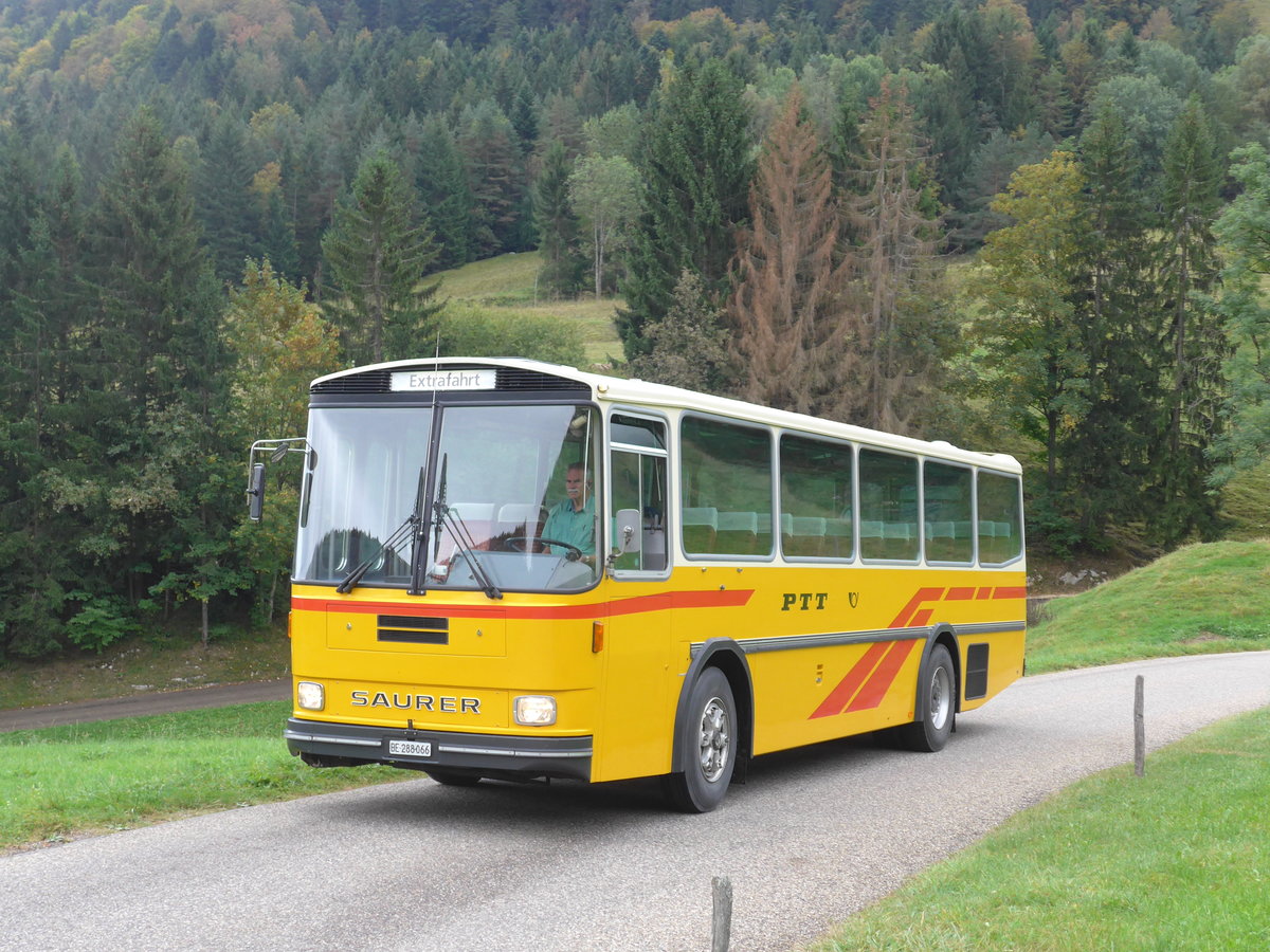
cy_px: 476
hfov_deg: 36.8
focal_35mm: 52
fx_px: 1908
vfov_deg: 28.0
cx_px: 635
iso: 160
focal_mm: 10.7
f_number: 3.3
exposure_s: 1/160
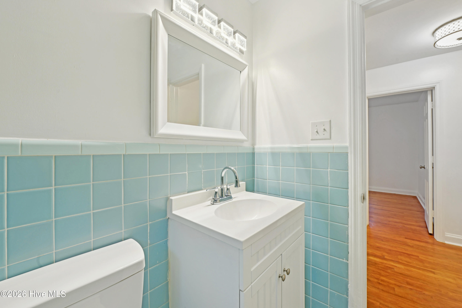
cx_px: 231
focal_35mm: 14
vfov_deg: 81.2
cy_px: 154
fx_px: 180
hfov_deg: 104.3
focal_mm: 14
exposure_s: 1/15
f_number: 9
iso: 200
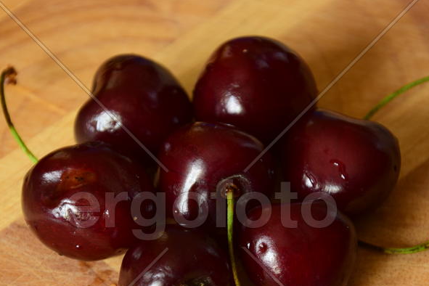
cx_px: 205
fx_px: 2761
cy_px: 210
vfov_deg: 5.9
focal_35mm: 232
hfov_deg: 8.9
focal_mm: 105
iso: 100
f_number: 5.6
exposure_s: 1/3
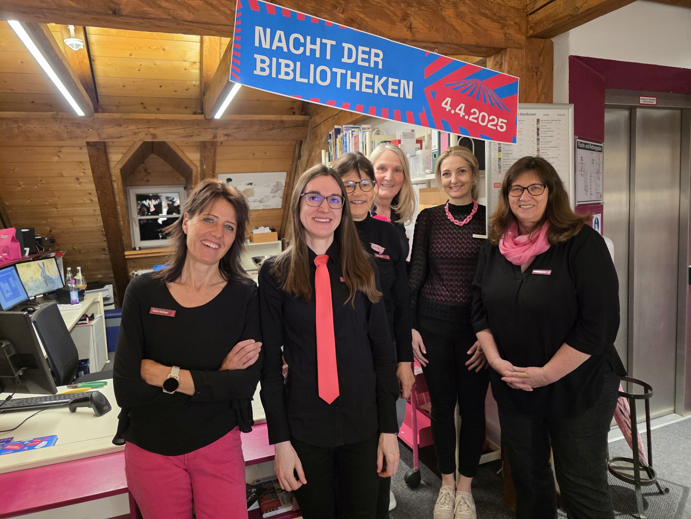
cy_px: 260
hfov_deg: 73.9
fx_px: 459
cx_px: 346
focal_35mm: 23
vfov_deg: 58.9
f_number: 1.7
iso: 400
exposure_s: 1/100
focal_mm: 6.3
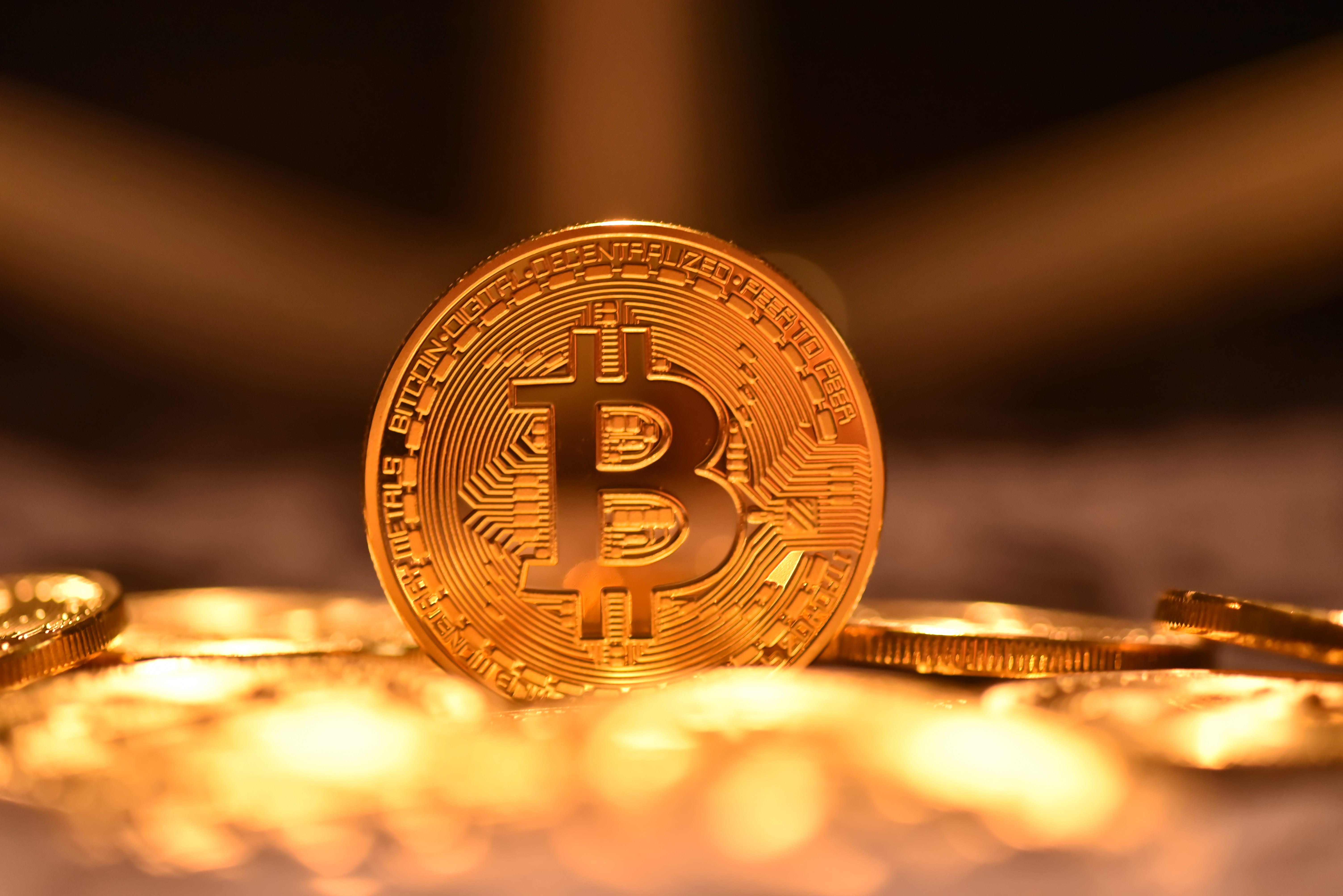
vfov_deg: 13.1
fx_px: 3918
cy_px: 448
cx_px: 672
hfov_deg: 19.4
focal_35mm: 105
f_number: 3.8
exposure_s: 1/160
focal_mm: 105
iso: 3200
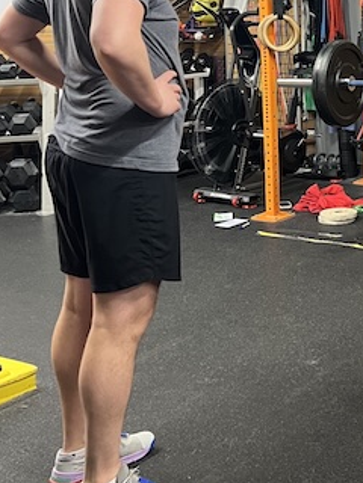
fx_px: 909
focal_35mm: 65
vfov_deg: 28.6
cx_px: 424
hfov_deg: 21.2
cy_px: 45
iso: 250
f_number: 1.5
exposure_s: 1/60
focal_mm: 5.7
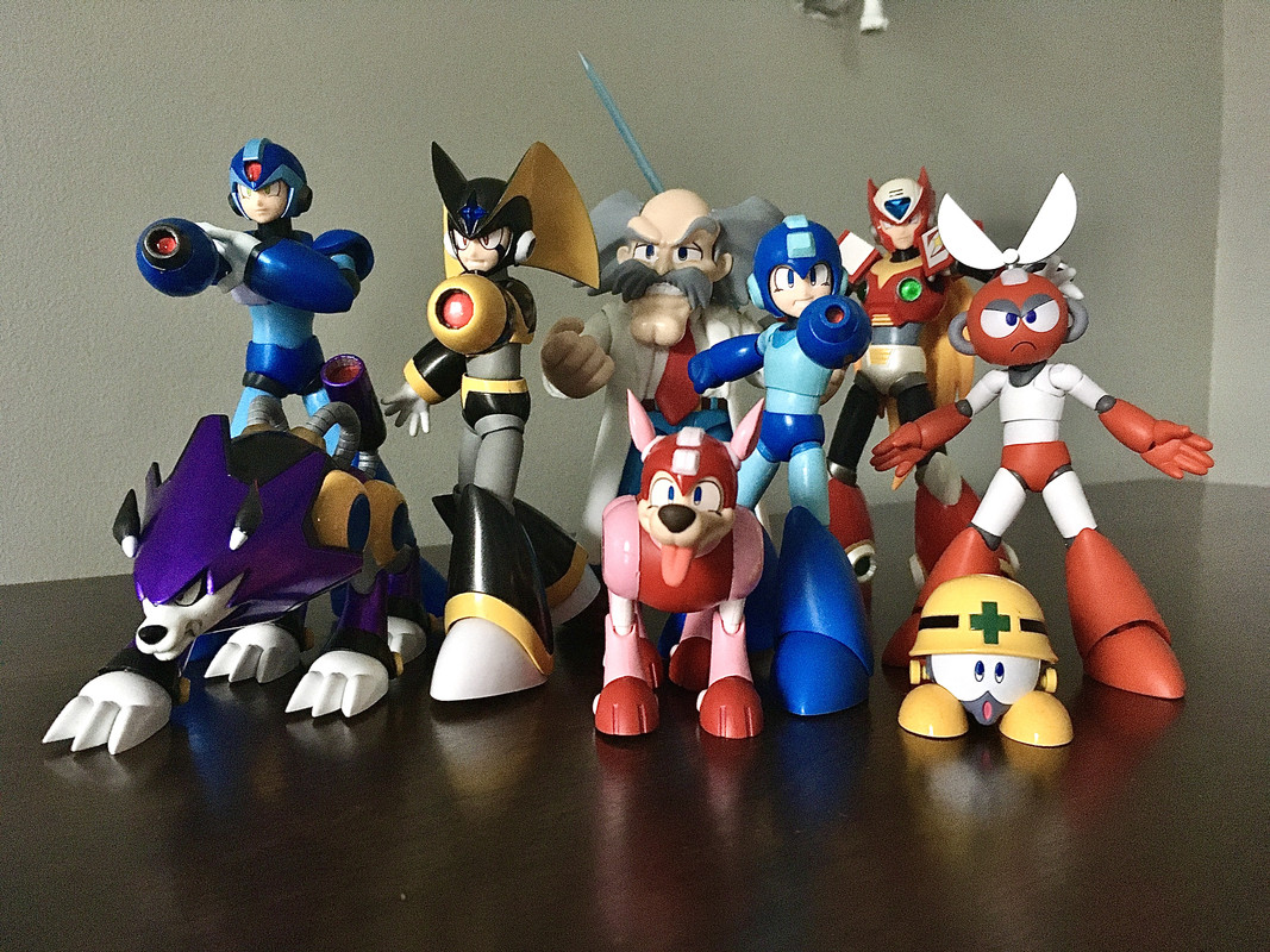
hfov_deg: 61.7
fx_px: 1064
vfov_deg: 48.2
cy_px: 476
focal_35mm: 29
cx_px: 635
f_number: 2.2
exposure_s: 1/15
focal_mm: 4.15
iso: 400
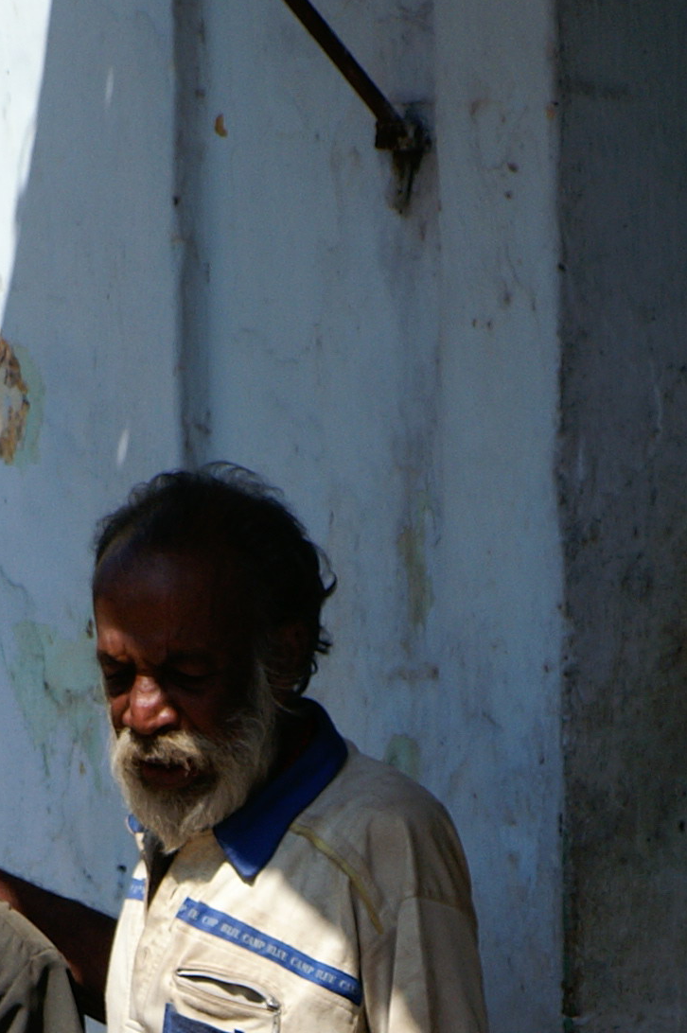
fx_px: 21336
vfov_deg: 2.8
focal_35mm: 744
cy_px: 1268
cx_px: 276
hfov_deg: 1.8
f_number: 5.6
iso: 200
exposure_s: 1/1250
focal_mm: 180
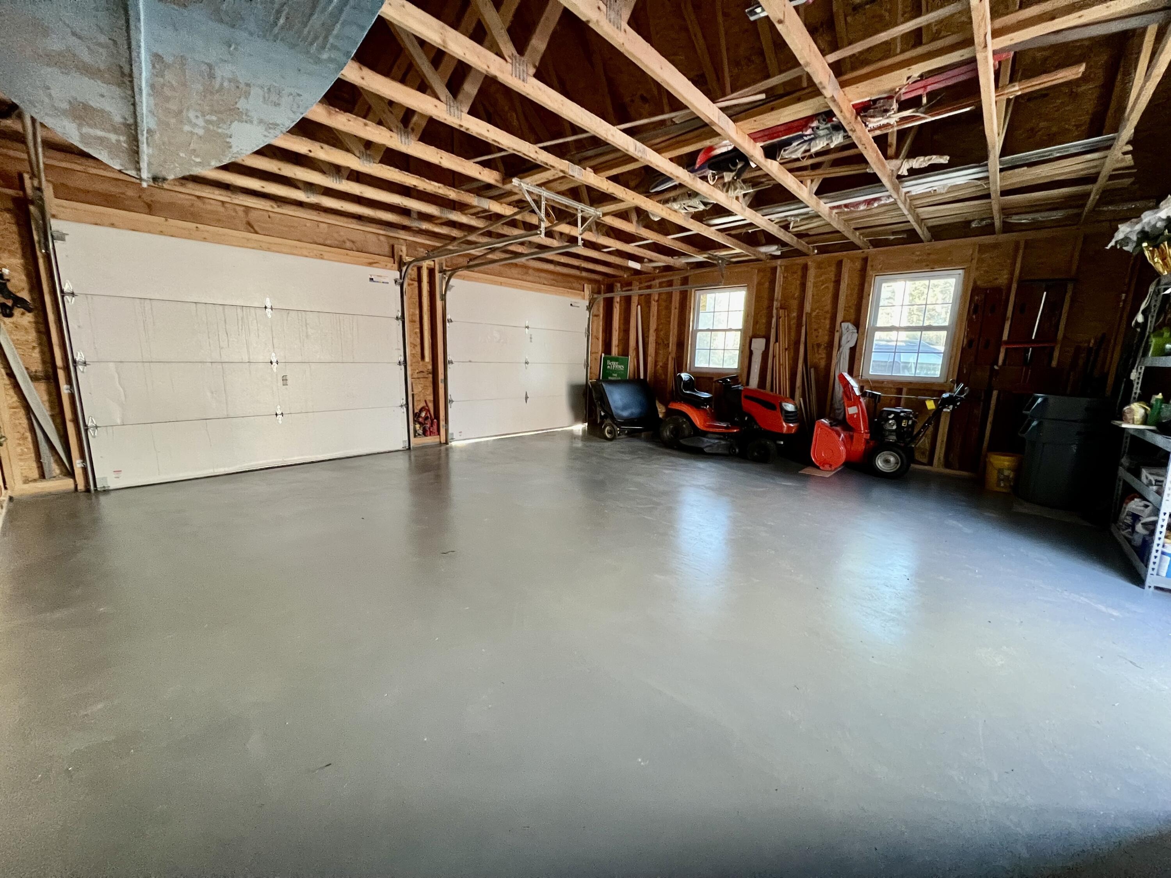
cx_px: 586
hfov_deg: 106.2
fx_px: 440
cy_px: 439
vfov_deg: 89.9
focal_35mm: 13
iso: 500
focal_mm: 1.57
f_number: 1.8
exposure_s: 1/60
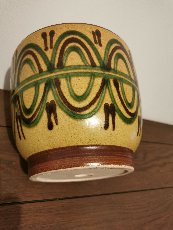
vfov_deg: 65.3
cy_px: 115
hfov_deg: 51.4
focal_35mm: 27
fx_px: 180
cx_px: 86
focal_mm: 5.58
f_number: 1.8
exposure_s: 1/33.3
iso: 500
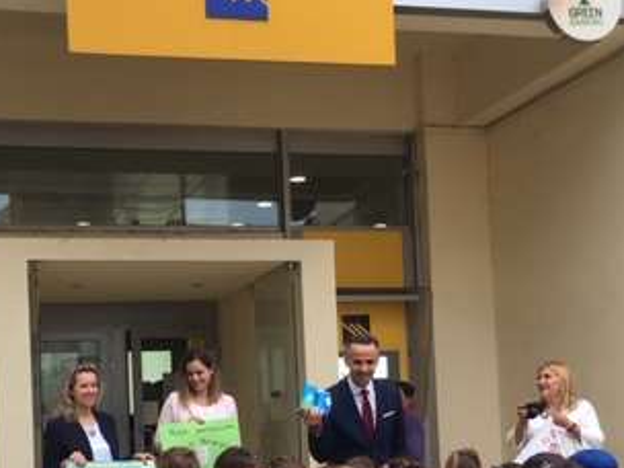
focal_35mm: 61
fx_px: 1100
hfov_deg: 31.6
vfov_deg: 23.6
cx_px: 238
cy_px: 390
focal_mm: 4.15
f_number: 2.2
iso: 25
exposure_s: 1/100
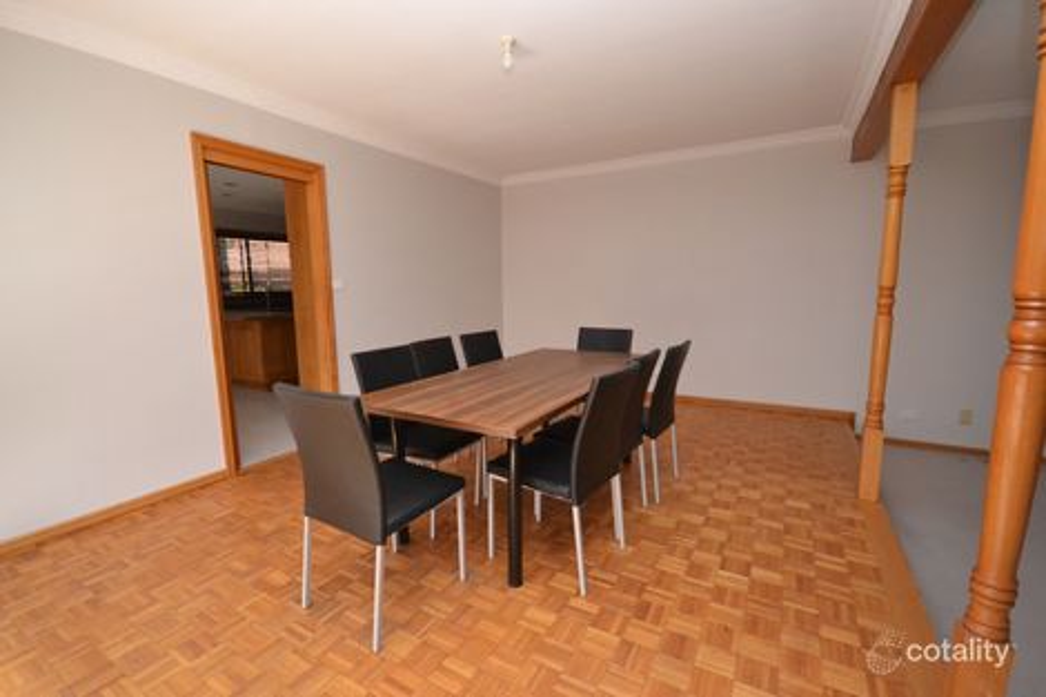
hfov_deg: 100.4
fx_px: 436
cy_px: 348
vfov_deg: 77.3
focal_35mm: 15
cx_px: 523
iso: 3200
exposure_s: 1/60
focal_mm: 10
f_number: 4
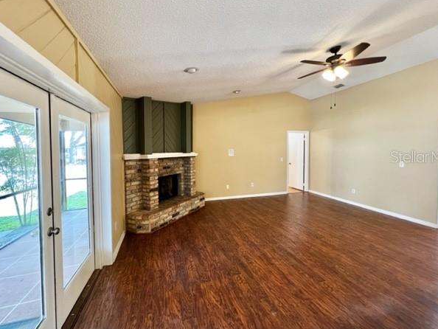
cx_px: 224
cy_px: 156
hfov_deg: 102.0
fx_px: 177
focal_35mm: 14
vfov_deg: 85.7
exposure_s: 1/60
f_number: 1.8
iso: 250
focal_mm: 1.57
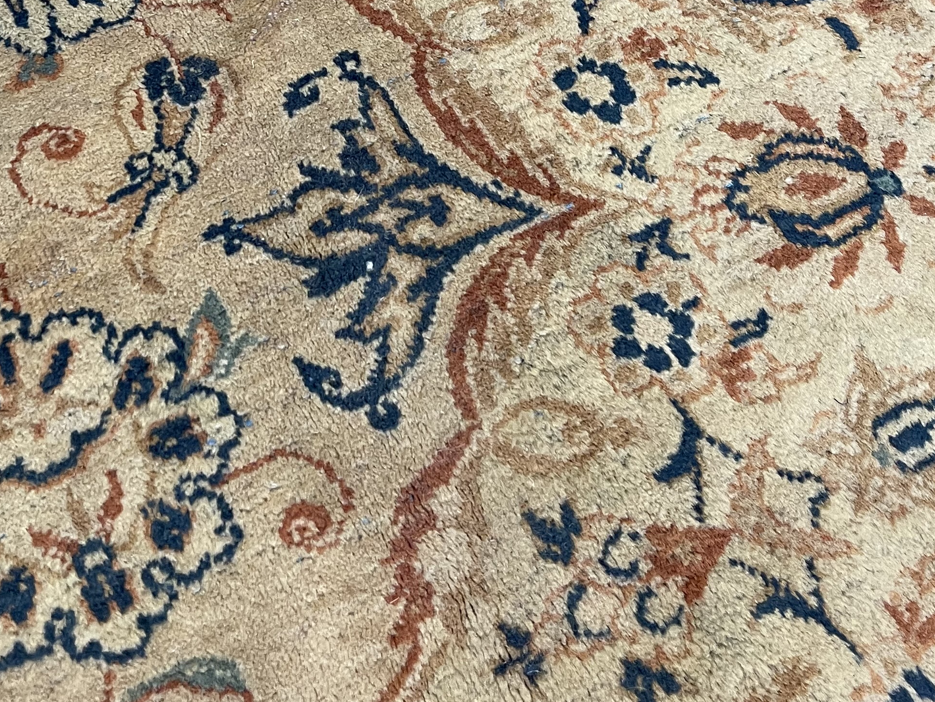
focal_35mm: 52
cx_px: 343
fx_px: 1405
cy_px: 28
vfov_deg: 26.8
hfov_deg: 36.6
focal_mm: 5.1
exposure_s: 1/60
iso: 160
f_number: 1.6
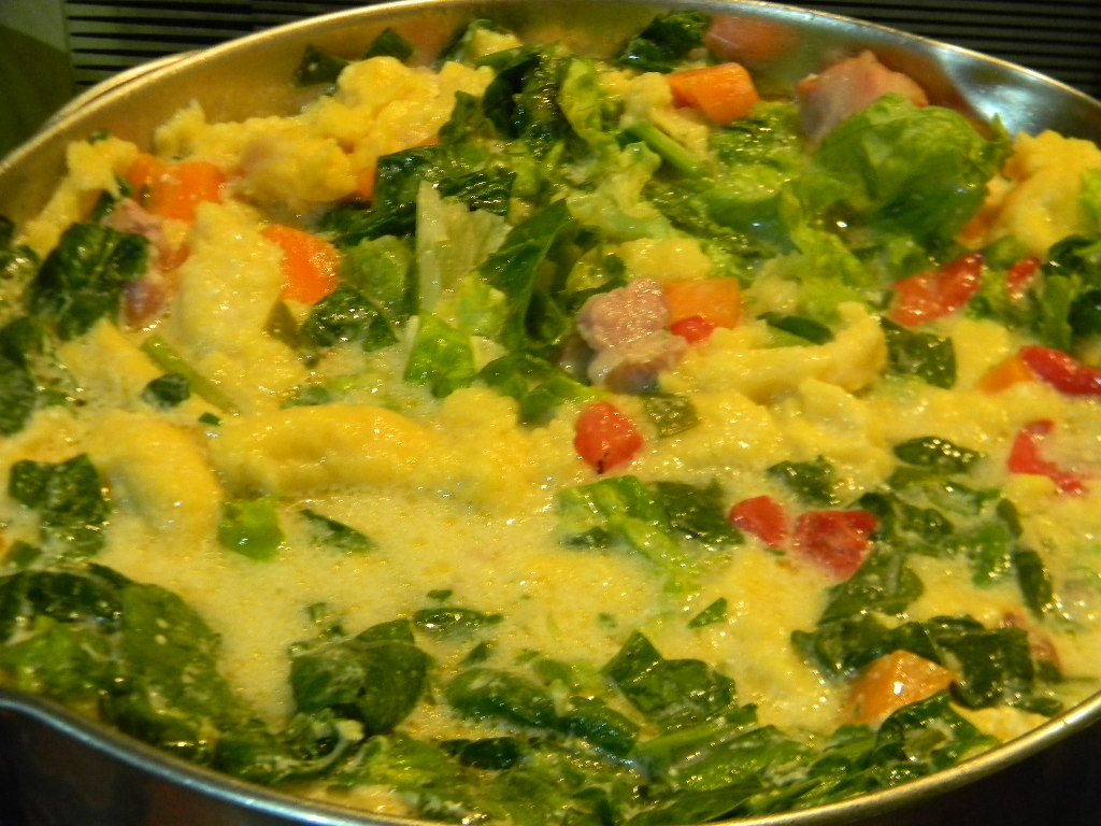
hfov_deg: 29.0
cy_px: 413
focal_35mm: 67
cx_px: 550
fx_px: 2131
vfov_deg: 21.9
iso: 400
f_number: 4.3
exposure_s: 1/21.3
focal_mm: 12.2
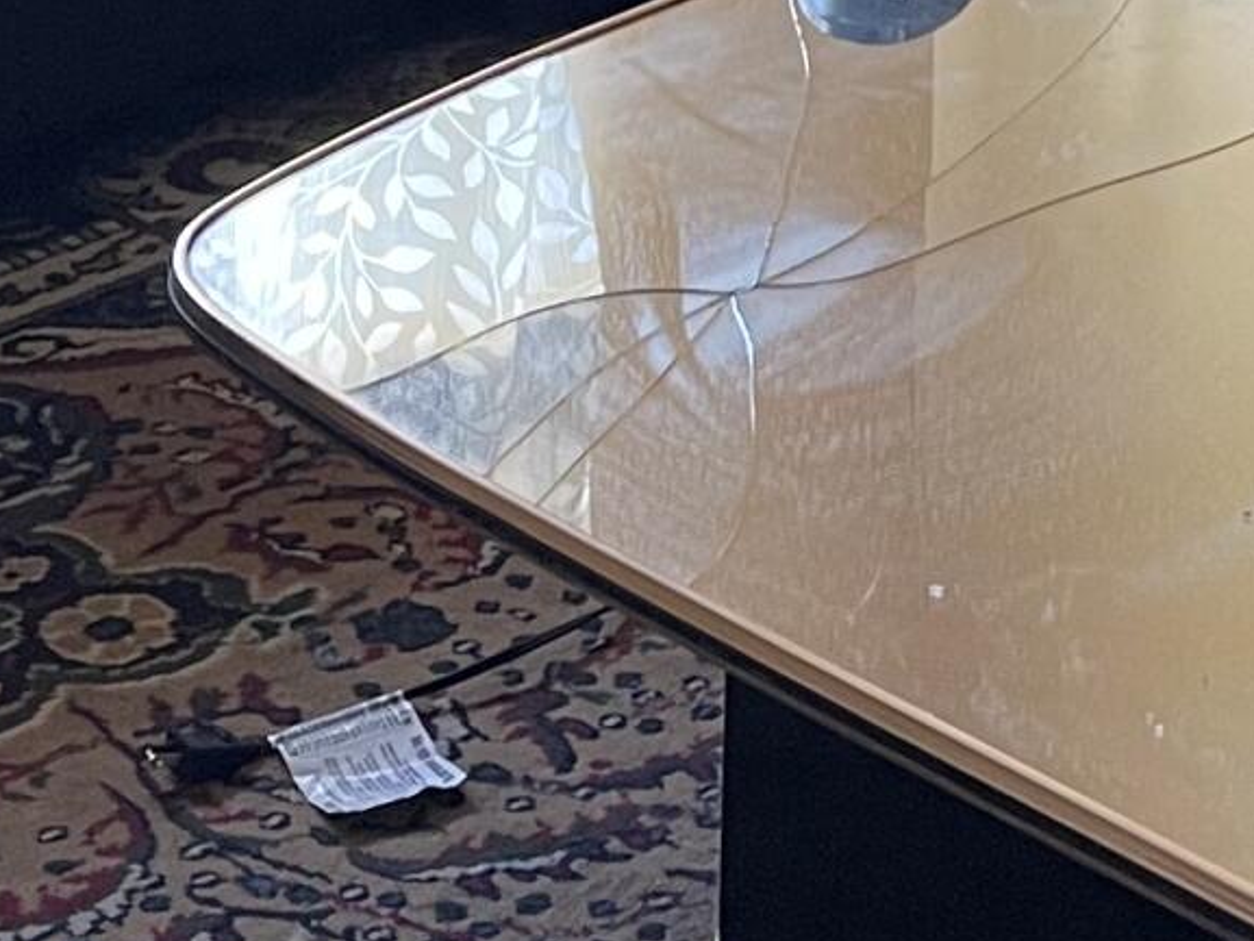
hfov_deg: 14.8
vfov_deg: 10.8
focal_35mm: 130
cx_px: 1397
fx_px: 4710
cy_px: -619
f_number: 1.6
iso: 160
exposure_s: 1/60
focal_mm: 5.1
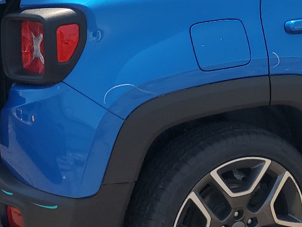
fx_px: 698
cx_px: 312
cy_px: 48
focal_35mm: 80
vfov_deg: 18.3
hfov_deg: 23.3
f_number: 1.5
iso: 50
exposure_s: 1/3333
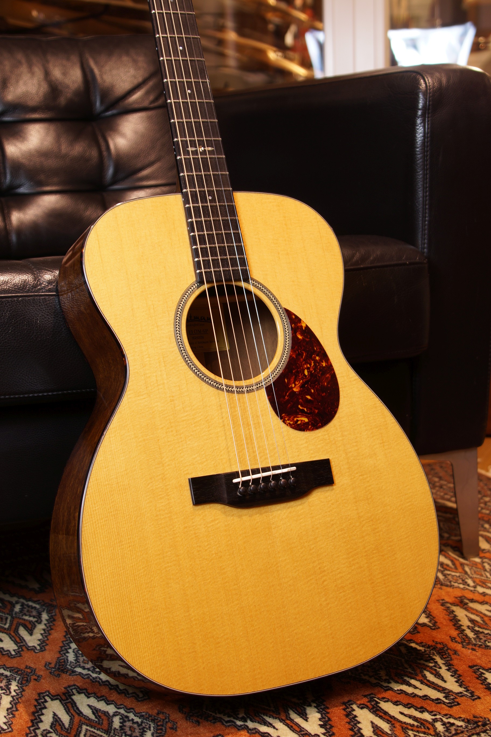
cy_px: 368
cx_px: 246
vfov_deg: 37.9
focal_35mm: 52
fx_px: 1074
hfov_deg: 25.8
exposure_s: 1/8
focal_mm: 35
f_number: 5
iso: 100
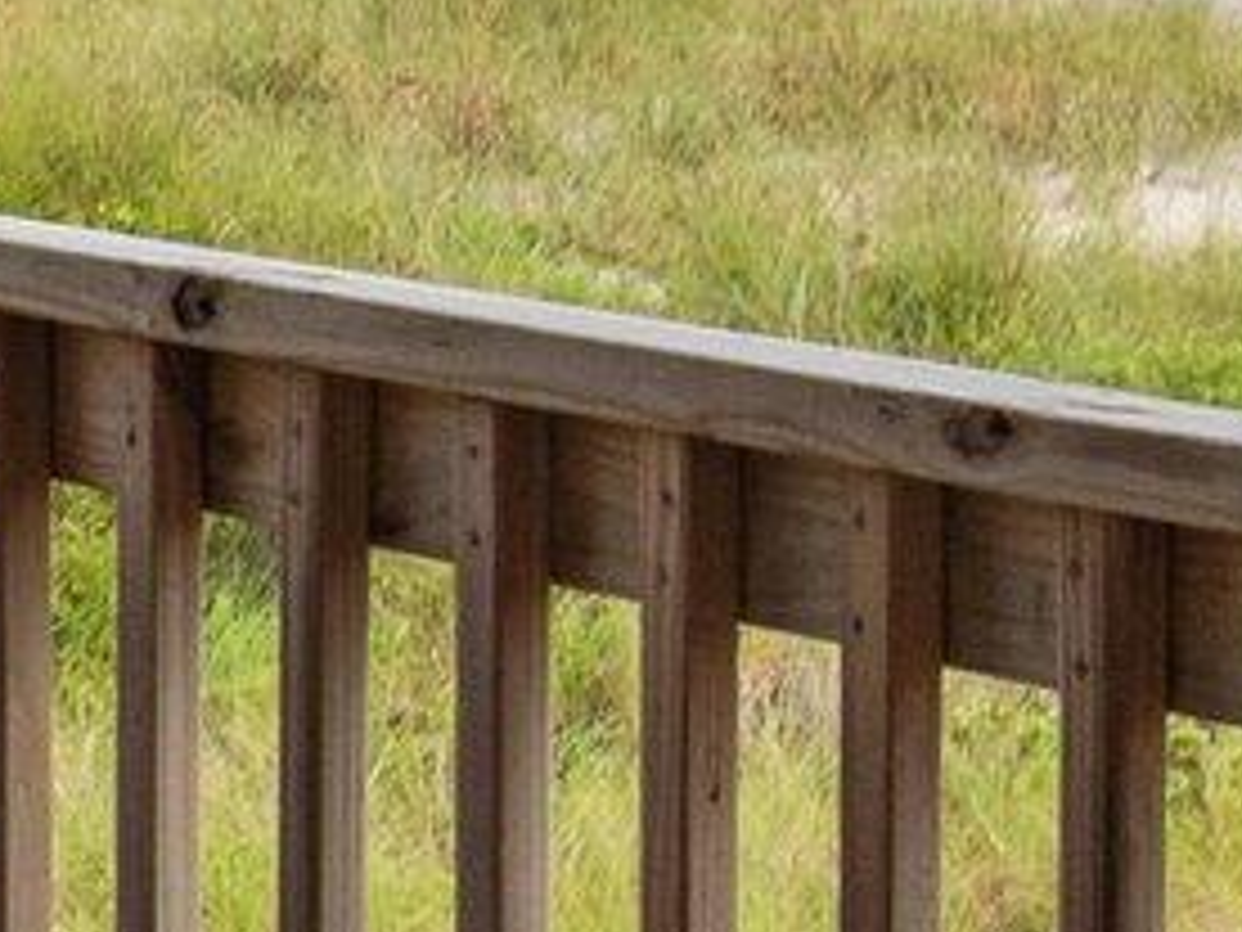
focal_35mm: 208
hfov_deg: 8.2
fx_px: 7463
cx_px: -2439
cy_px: -765
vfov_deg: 7.0
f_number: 5.6
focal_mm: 14
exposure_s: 1/640
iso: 200
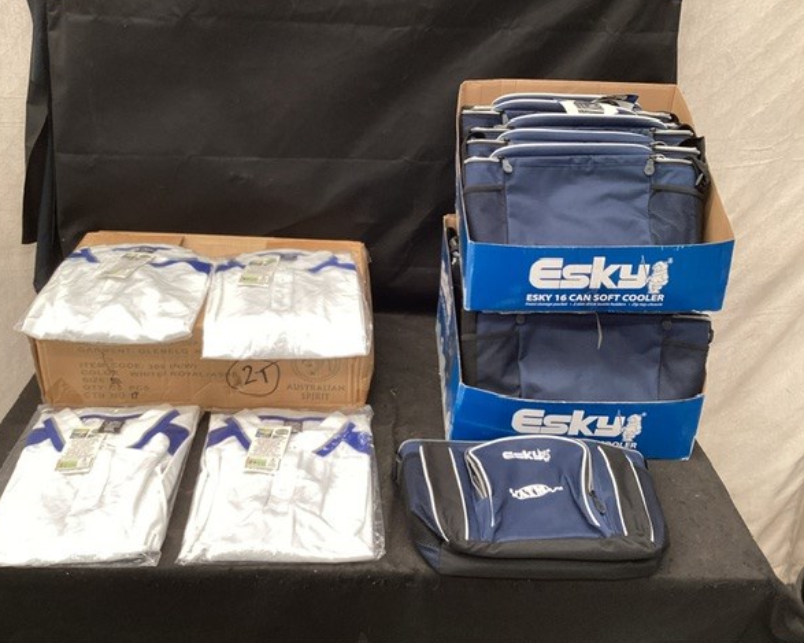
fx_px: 785
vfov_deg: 44.5
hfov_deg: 54.2
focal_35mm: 33
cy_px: 318
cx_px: 379
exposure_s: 1/50
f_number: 2.4
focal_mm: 3.3
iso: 64
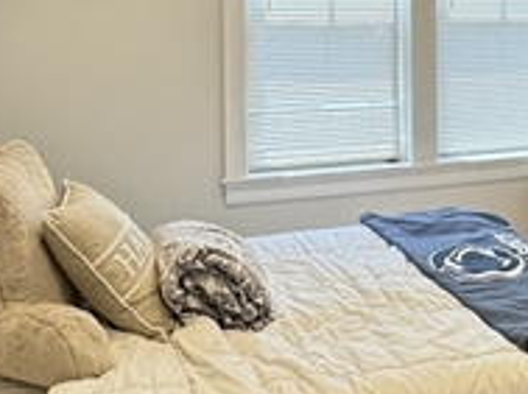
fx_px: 868
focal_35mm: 57
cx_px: 450
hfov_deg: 32.5
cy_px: 20
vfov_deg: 24.6
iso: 200
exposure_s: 1/120
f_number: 2.2
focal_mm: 2.22
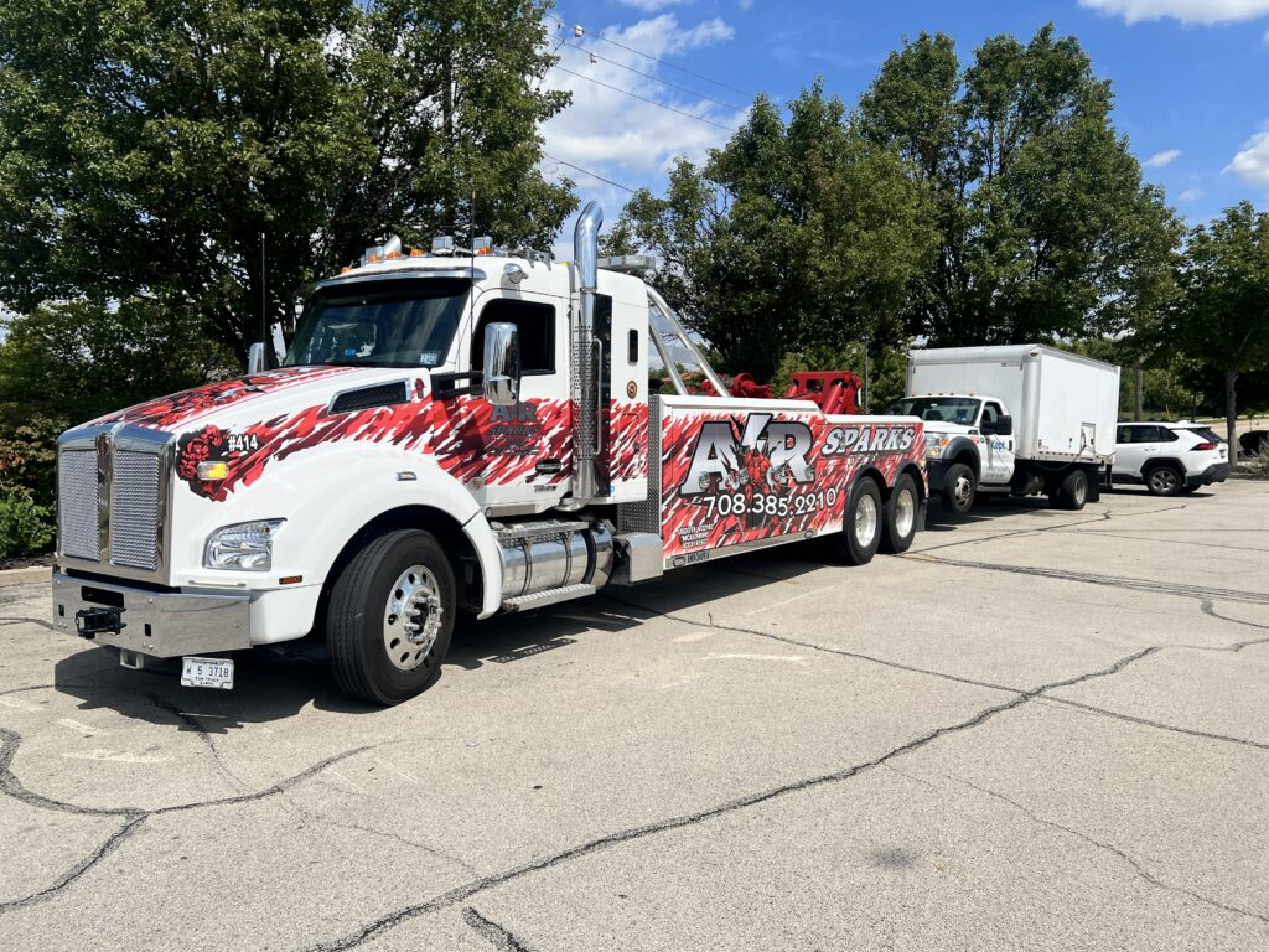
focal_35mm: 26
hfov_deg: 67.3
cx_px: 634
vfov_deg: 53.1
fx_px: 953
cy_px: 476
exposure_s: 1/8000
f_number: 1.5
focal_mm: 5.7
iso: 50
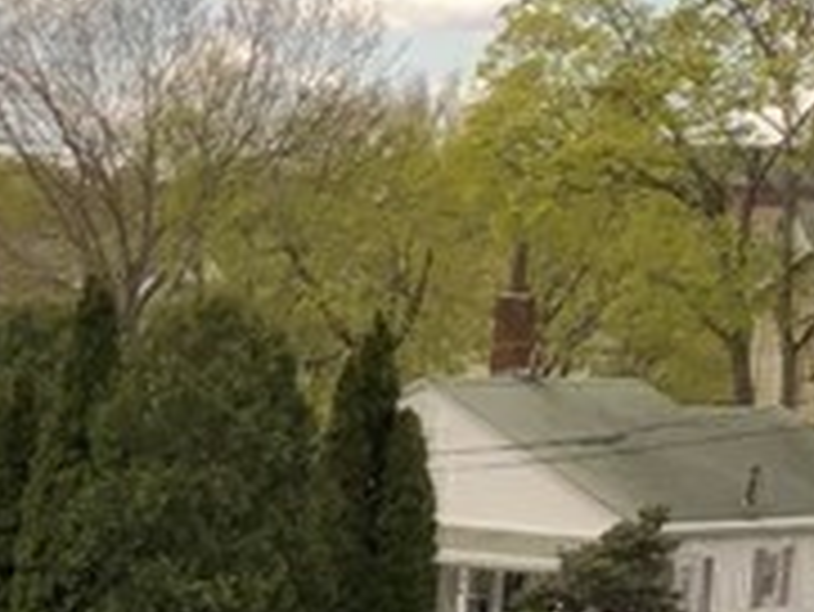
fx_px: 3718
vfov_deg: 9.3
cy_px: 716
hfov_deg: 10.5
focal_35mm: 158
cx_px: -1237
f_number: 1.8
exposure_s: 1/2558
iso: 40
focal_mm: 3.99
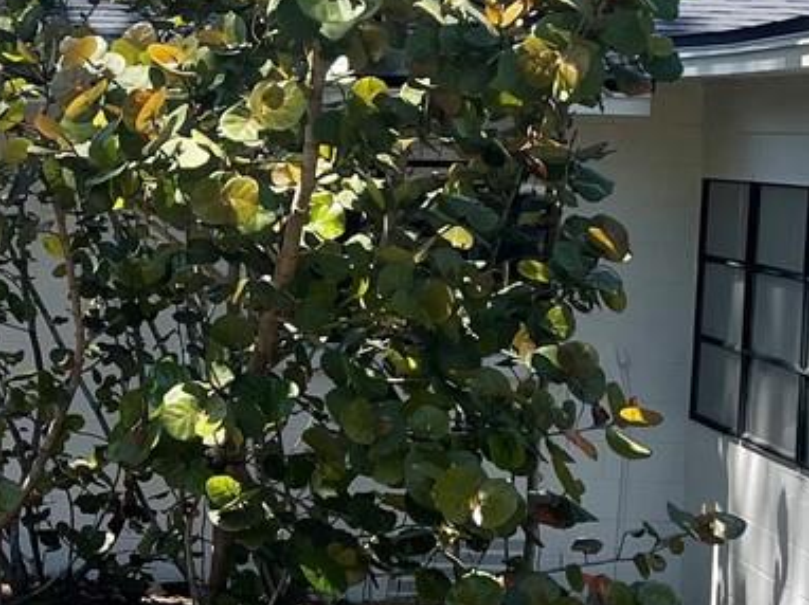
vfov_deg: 13.6
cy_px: 360
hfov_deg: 17.2
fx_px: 2546
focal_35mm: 109
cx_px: -163
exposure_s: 1/1575
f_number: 1.6
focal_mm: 4.2
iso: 32
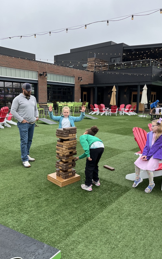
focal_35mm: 28
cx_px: 79
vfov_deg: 66.5
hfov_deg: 44.5
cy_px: 129
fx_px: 198
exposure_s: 1/569
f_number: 1.6
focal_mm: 5.1
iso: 50
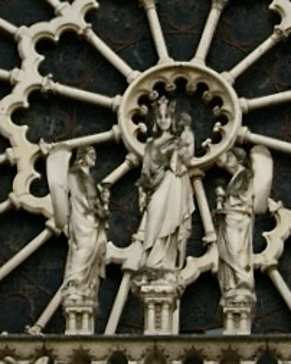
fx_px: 5582
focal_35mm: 518
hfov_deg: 3.0
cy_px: -31
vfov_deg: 3.7
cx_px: 86
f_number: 6.3
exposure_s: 1/160
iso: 100
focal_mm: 45
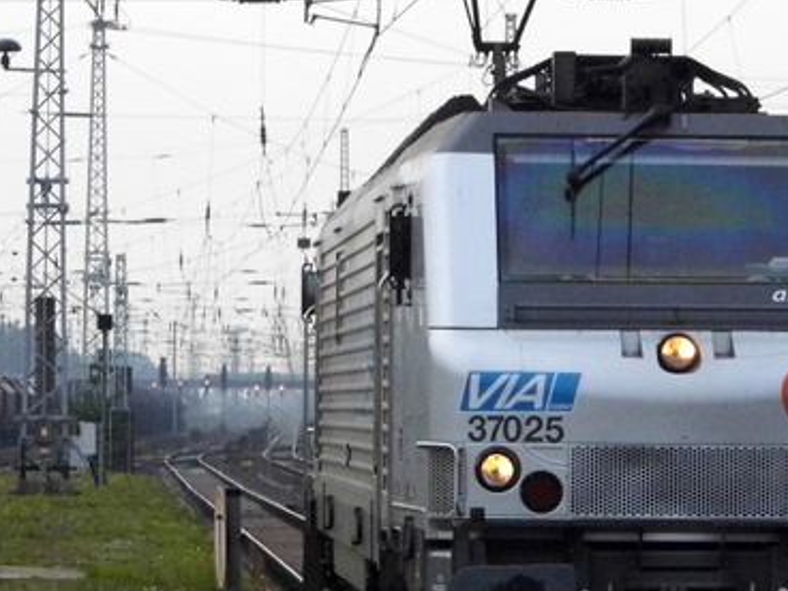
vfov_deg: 5.2
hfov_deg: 6.9
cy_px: 381
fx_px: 6533
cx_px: 677
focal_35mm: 287
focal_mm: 23.6
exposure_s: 1/346
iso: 400
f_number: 4.7
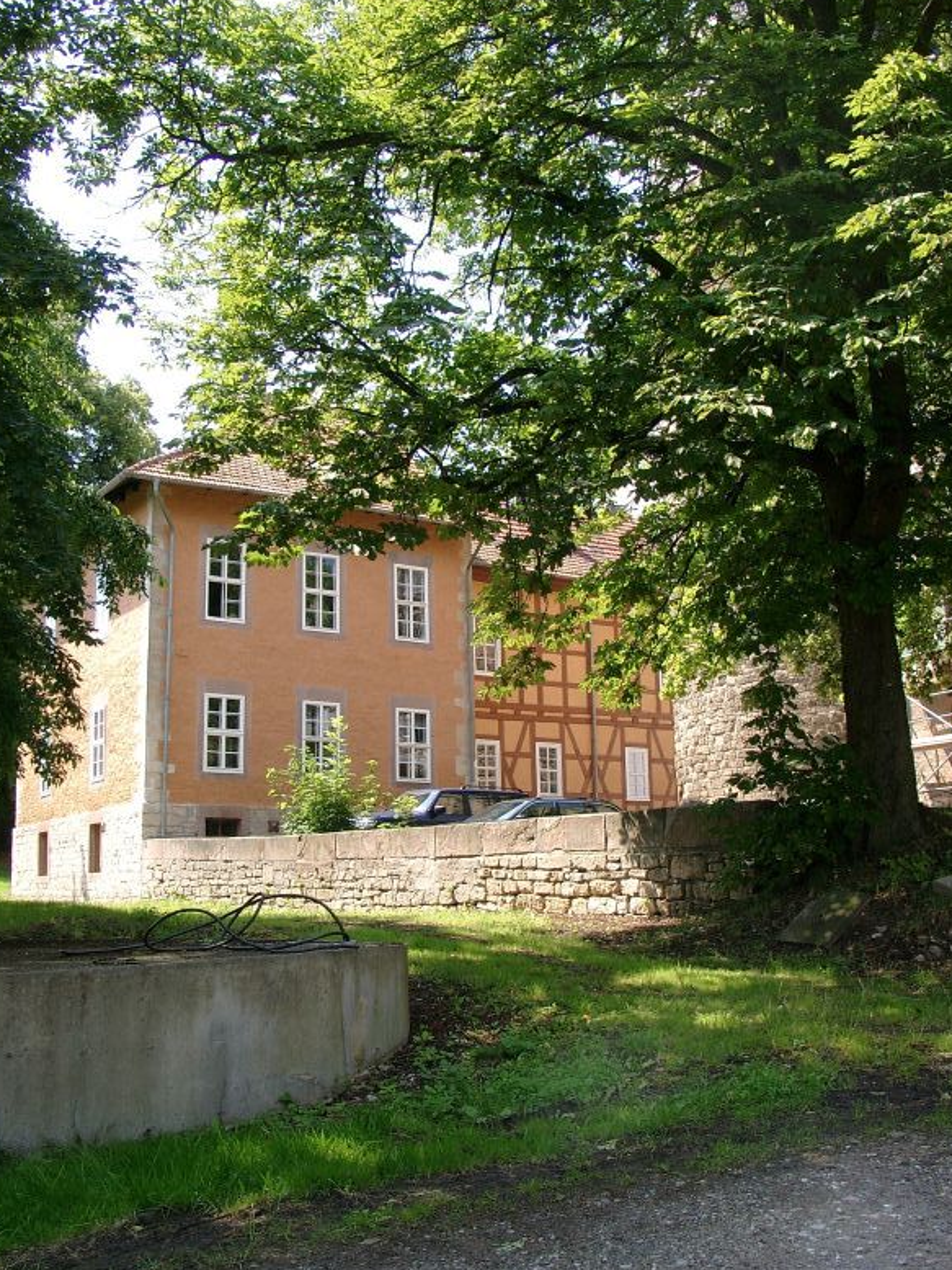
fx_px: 1283
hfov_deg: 40.7
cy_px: 629
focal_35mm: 35
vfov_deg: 52.6
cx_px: 467
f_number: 4
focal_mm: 7.13
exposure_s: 1/228
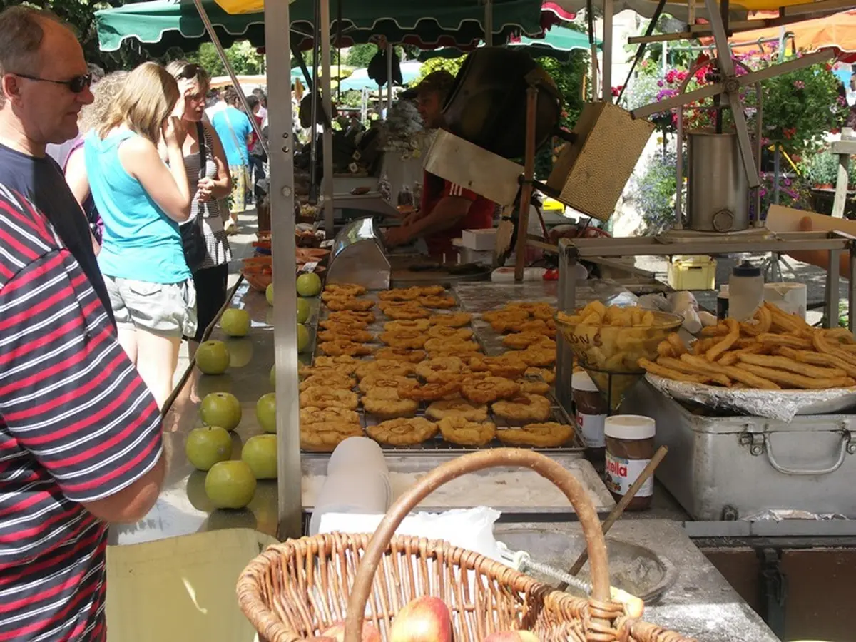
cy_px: 321
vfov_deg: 26.6
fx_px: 1360
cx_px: 428
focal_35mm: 55
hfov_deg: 34.9
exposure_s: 1/160
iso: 50
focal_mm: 14.2
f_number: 4.5
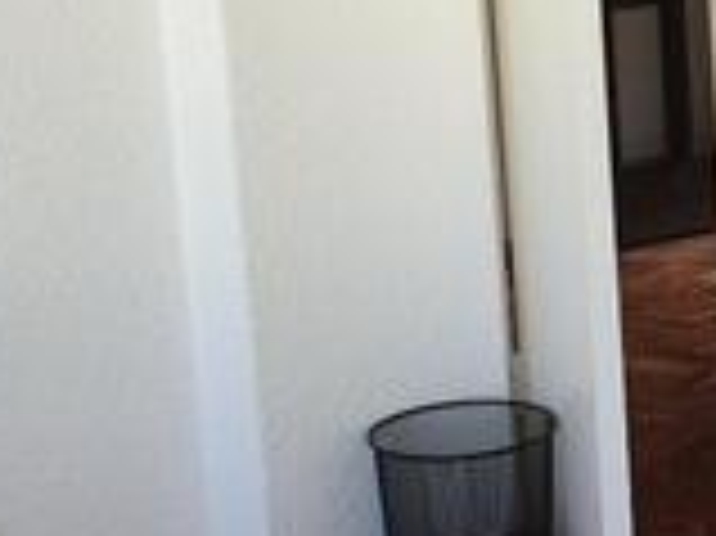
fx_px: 2708
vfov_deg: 11.3
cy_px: 252
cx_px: 1162
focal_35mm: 131
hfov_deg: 13.9
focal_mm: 4.3
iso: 64
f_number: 2.4
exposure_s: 1/50
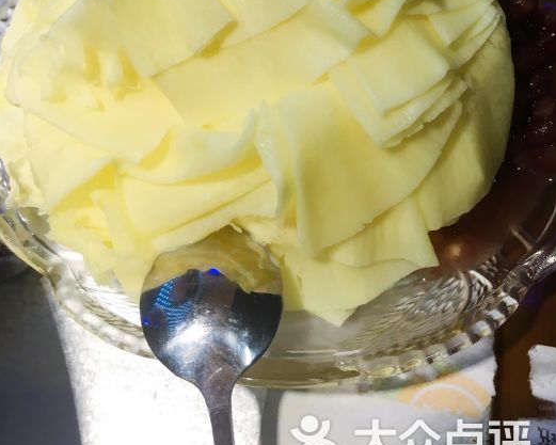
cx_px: 278
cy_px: 123
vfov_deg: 38.4
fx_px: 625
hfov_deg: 47.9
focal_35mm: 38
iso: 40
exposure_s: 1/33
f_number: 2.2
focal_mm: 4.15
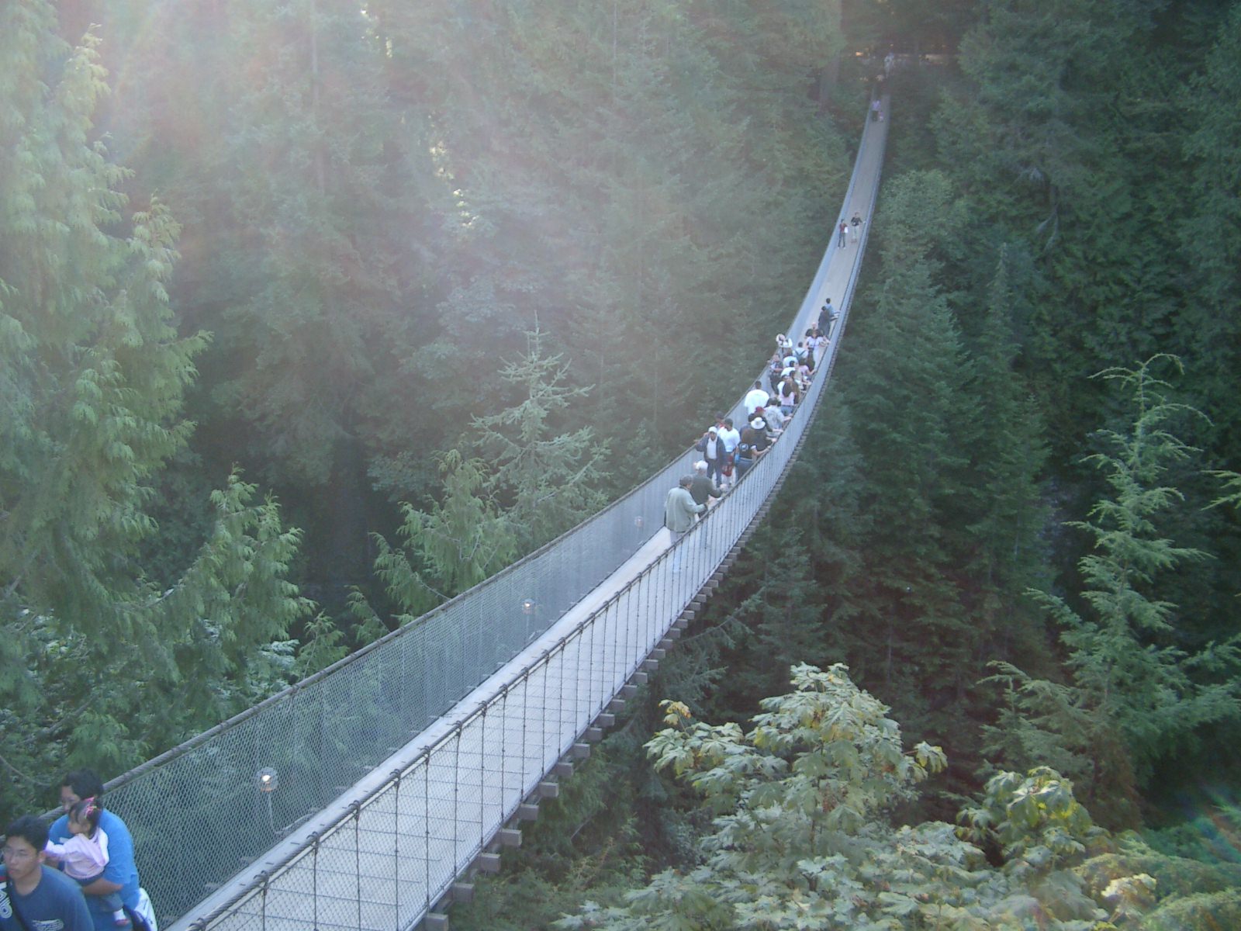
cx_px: 620
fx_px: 1326
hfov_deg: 50.1
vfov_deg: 38.7
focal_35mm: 37
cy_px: 466
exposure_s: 1/125
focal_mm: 7.6
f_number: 2.6
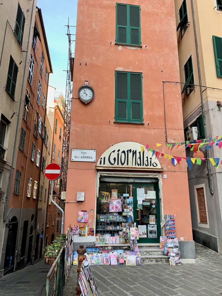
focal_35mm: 26
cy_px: 148
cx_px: 111
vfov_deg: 67.3
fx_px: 222
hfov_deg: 53.1
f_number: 1.8
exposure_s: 1/126
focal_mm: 4.25
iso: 25
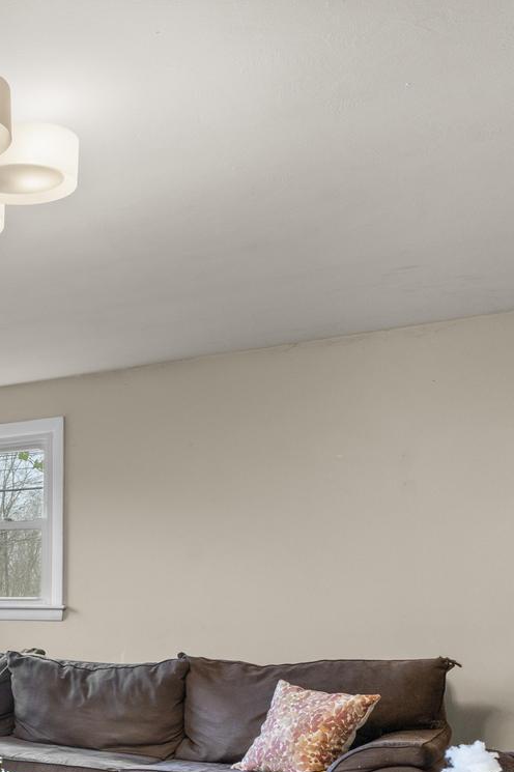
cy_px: 607
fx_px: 943
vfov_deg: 42.7
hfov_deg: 26.4
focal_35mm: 44
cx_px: -133
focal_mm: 16
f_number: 9
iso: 200
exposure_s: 1/2
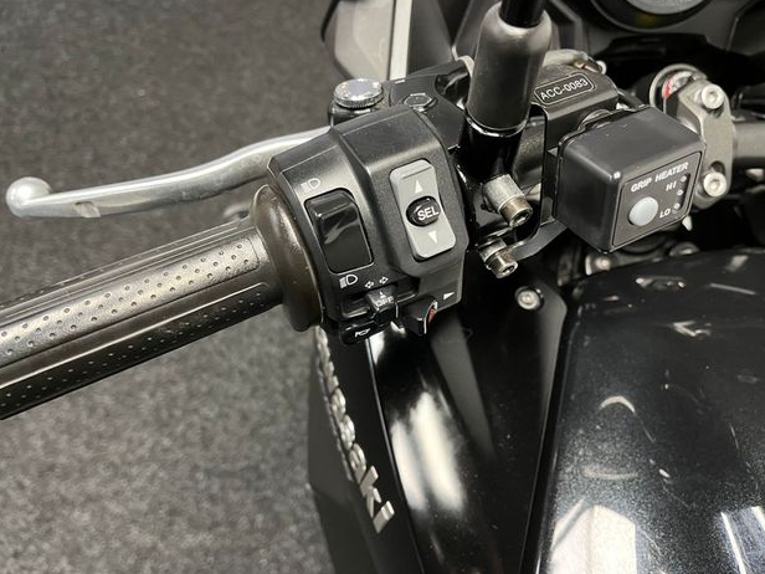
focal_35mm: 27
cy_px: 283
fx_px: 597
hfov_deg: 65.3
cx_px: 379
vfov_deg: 51.4
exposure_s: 1/33
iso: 400
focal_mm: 5.1
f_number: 1.6
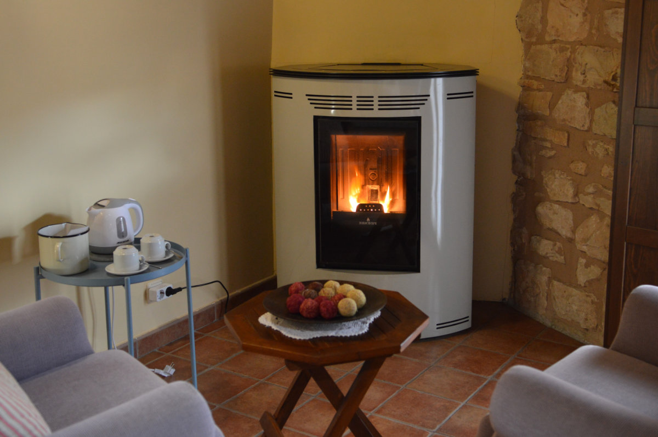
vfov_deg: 31.8
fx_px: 767
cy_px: 218
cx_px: 329
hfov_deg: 46.4
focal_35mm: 42
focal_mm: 28
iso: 720
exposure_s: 1/80
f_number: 2.8
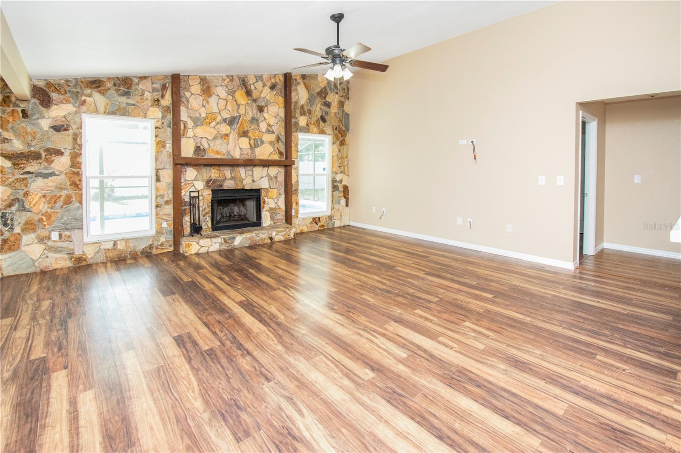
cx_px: 340
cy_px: 226
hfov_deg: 100.4
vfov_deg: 77.3
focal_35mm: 15
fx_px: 284
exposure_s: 1/125
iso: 800
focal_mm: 10
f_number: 5.6
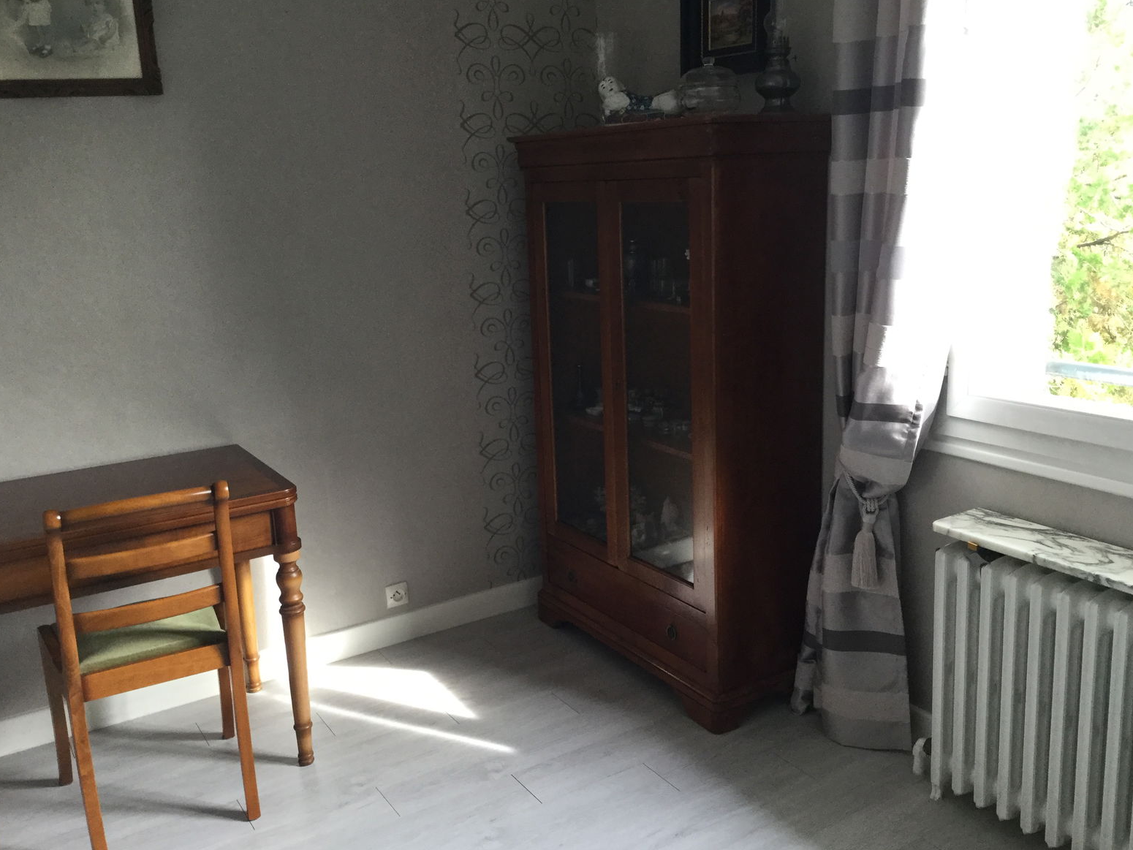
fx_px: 1048
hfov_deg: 56.8
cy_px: 418
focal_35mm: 32
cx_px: 565
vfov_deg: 44.2
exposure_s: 1/33
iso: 50
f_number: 2.4
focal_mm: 3.3
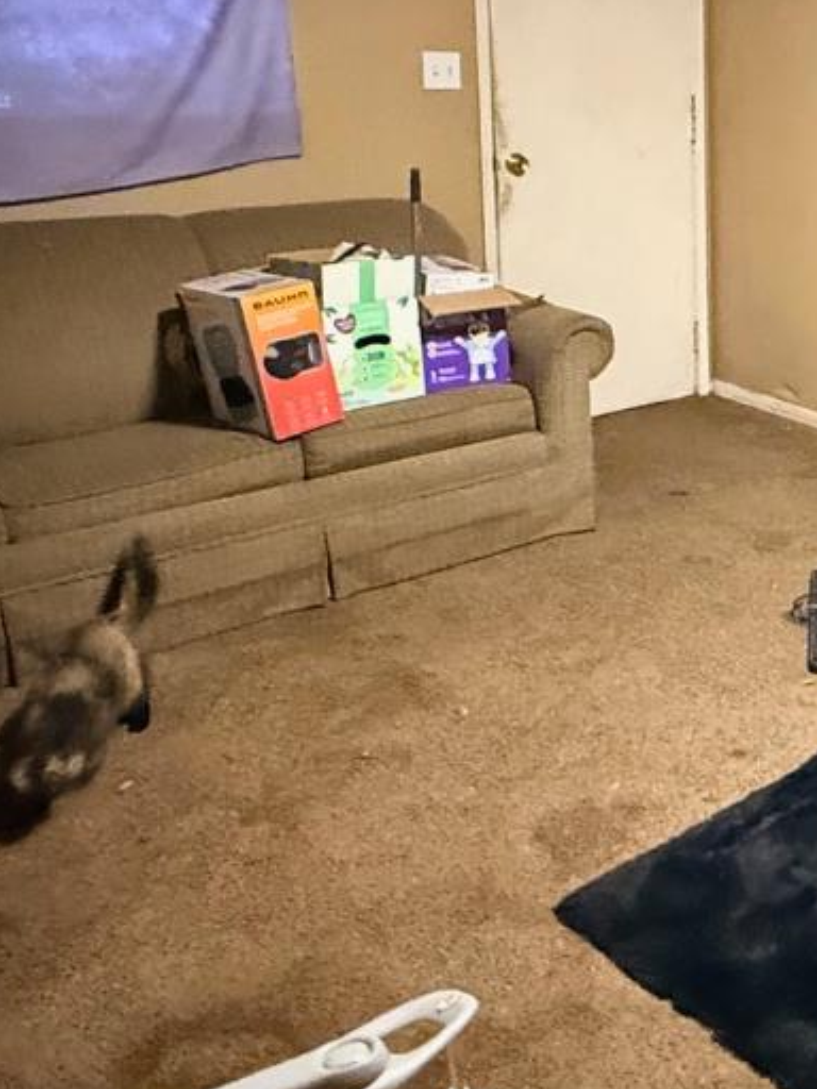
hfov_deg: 29.6
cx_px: 1004
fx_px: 1290
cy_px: 267
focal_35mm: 41
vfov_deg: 44.2
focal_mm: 2.22
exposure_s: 1/40
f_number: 2.2
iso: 1250
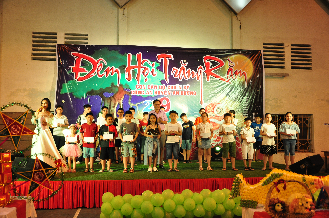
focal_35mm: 33
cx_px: 164
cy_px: 109
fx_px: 301
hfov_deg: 57.3
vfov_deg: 39.9
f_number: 3.8
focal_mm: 22
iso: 800
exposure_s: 1/80
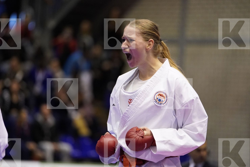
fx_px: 1688
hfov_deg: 8.5
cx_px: 120
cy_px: 94
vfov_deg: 5.7
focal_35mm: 243
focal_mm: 200
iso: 4000
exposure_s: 1/1000
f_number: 2.8
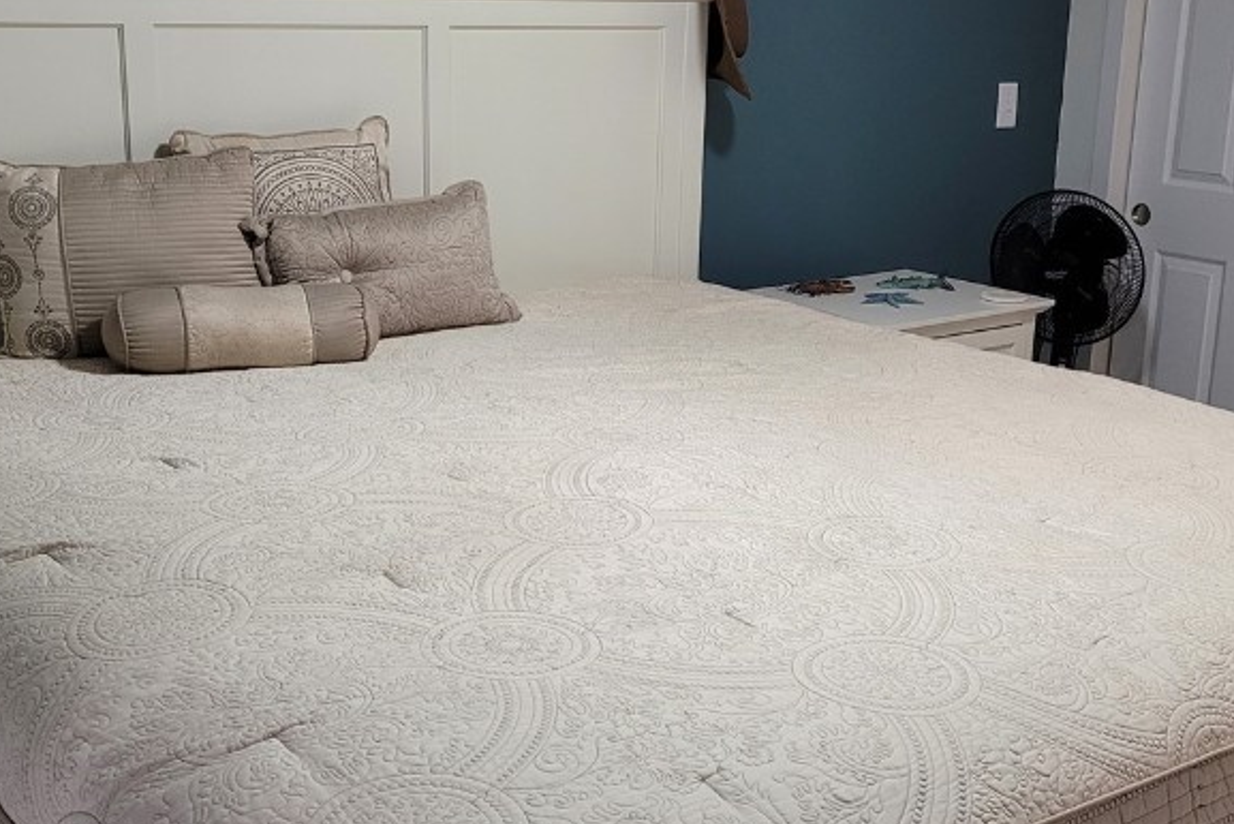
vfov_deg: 28.1
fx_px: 1646
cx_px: 654
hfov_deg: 41.1
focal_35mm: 48
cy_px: 426
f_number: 1.8
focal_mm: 5.4
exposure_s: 1/60
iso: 250
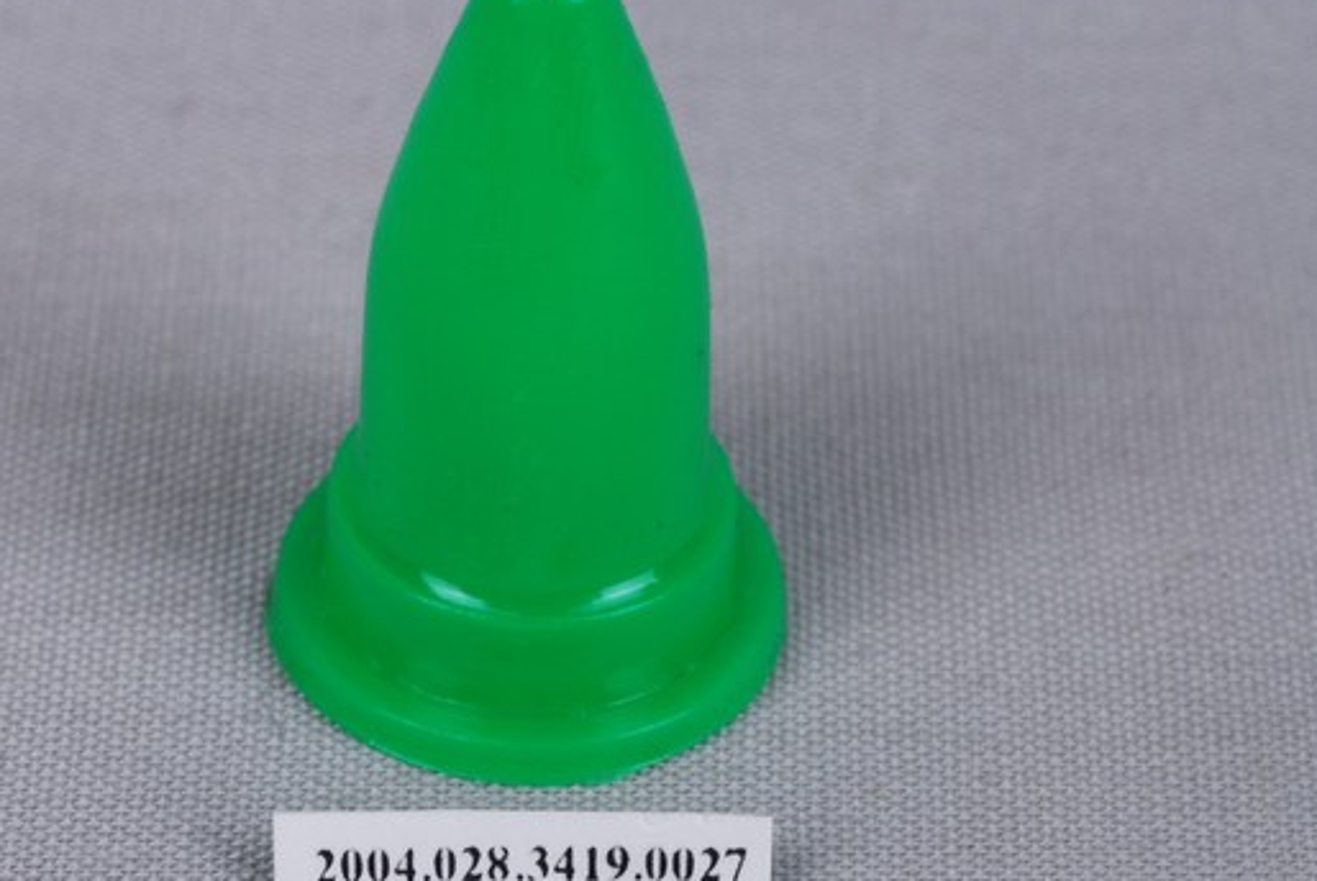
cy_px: 389
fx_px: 4102
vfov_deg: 12.3
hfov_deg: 18.2
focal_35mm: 112
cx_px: 530
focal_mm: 60
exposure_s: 1/60
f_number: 32
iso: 100
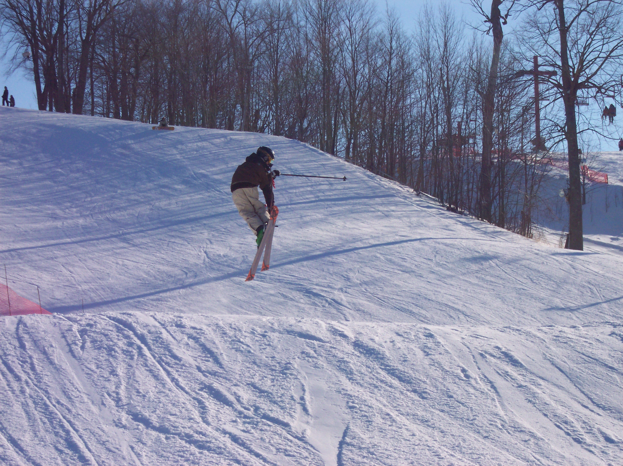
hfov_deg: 17.3
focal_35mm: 114
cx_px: 312
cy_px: 233
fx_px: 2051
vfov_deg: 13.0
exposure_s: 1/500
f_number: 8
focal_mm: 24
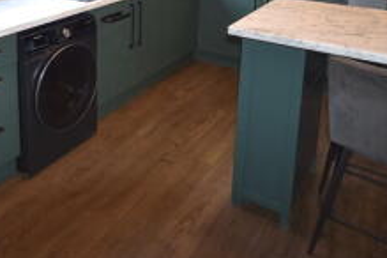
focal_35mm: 38
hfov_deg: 49.9
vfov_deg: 32.3
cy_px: -6
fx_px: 404
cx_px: 115
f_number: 5
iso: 800
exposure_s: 1/100
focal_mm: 11.5
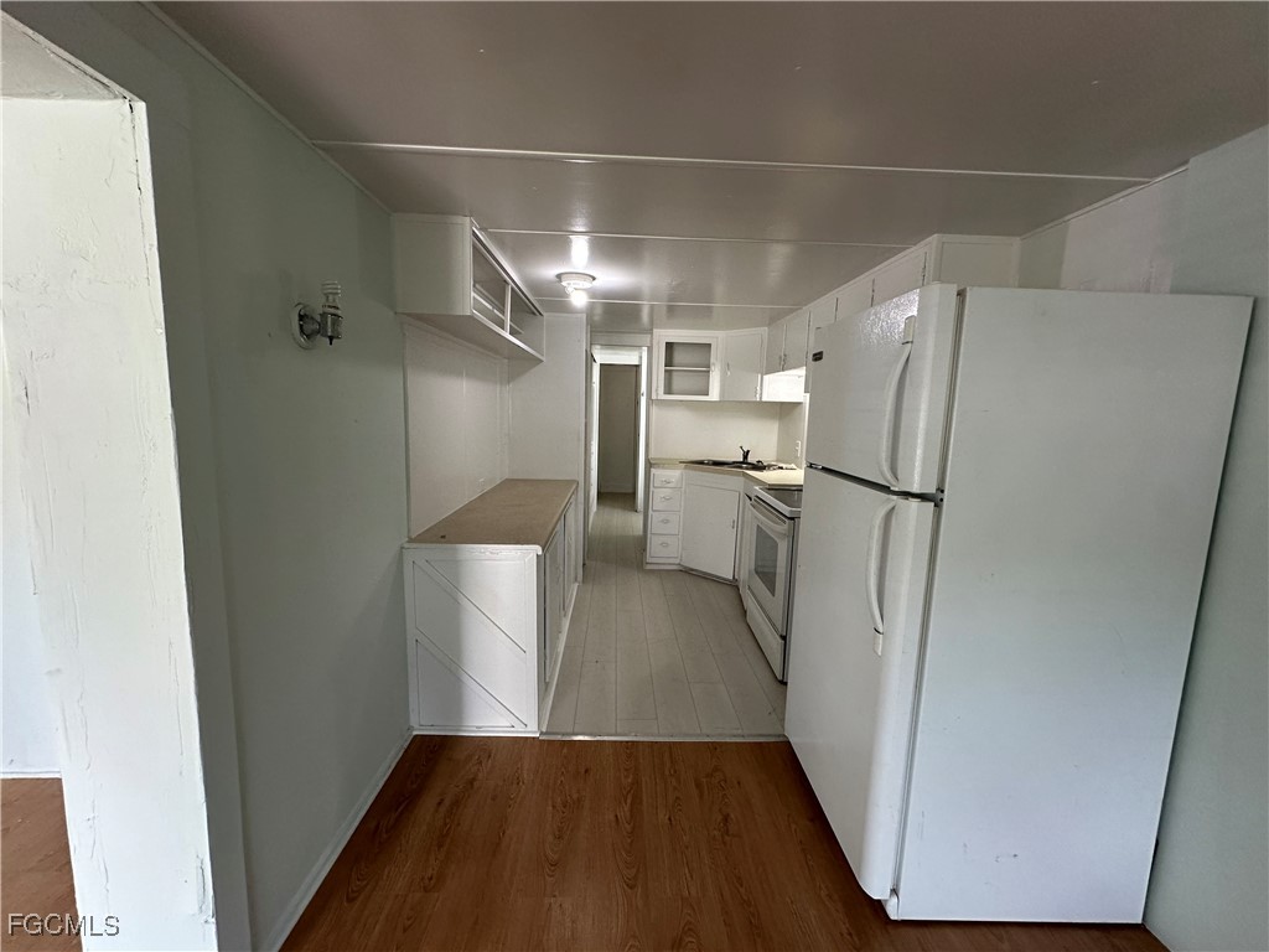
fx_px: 513
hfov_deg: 102.1
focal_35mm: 14
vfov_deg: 85.7
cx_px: 634
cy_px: 476
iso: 160
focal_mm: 2.22
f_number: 2.2
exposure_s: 1/120
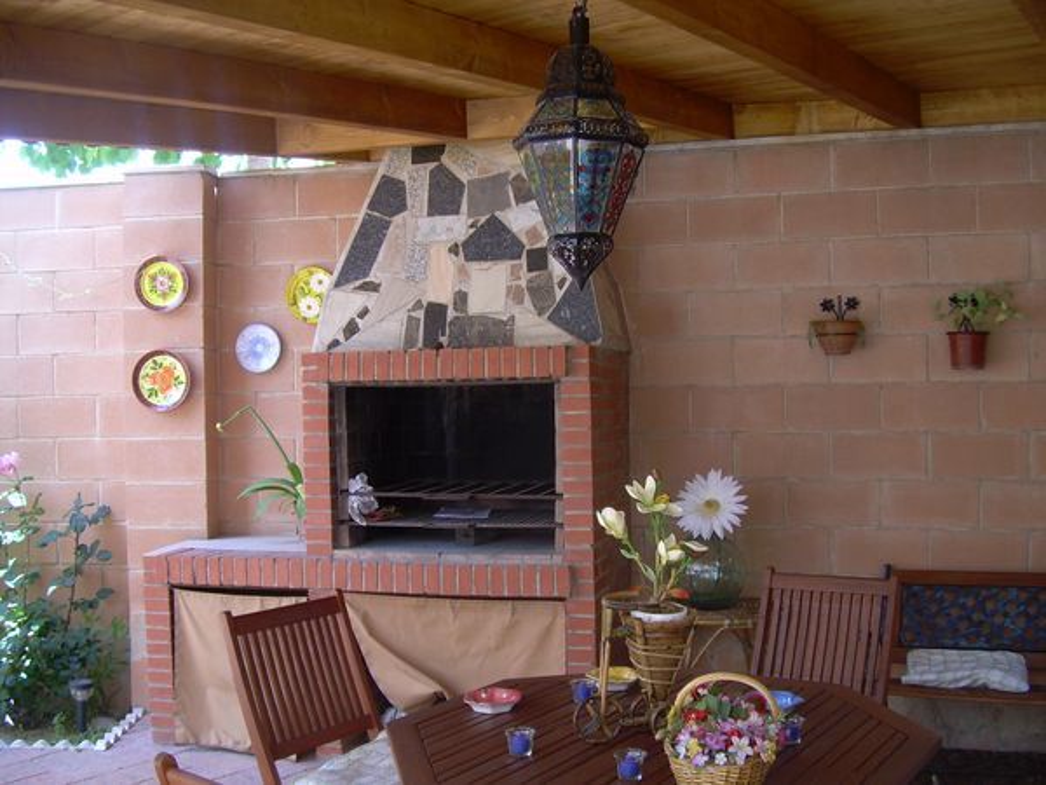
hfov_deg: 49.0
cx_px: 523
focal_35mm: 38
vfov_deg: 37.7
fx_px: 1148
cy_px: 392
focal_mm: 6.3
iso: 50
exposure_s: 1/115
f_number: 2.8
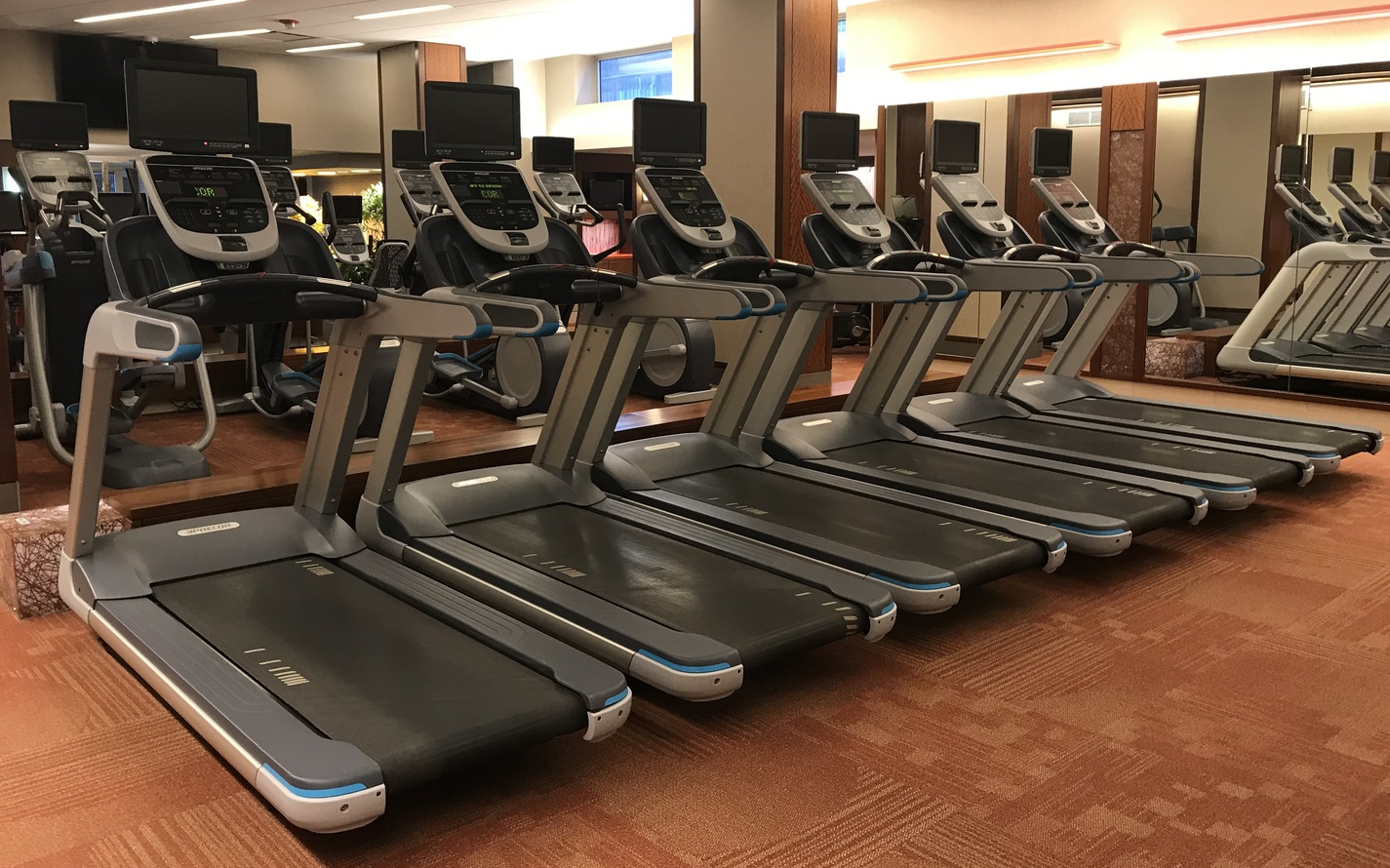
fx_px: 1136
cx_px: 695
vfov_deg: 41.7
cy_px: 368
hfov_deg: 62.9
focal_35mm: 30
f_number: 1.8
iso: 40
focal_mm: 3.99
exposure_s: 1/17
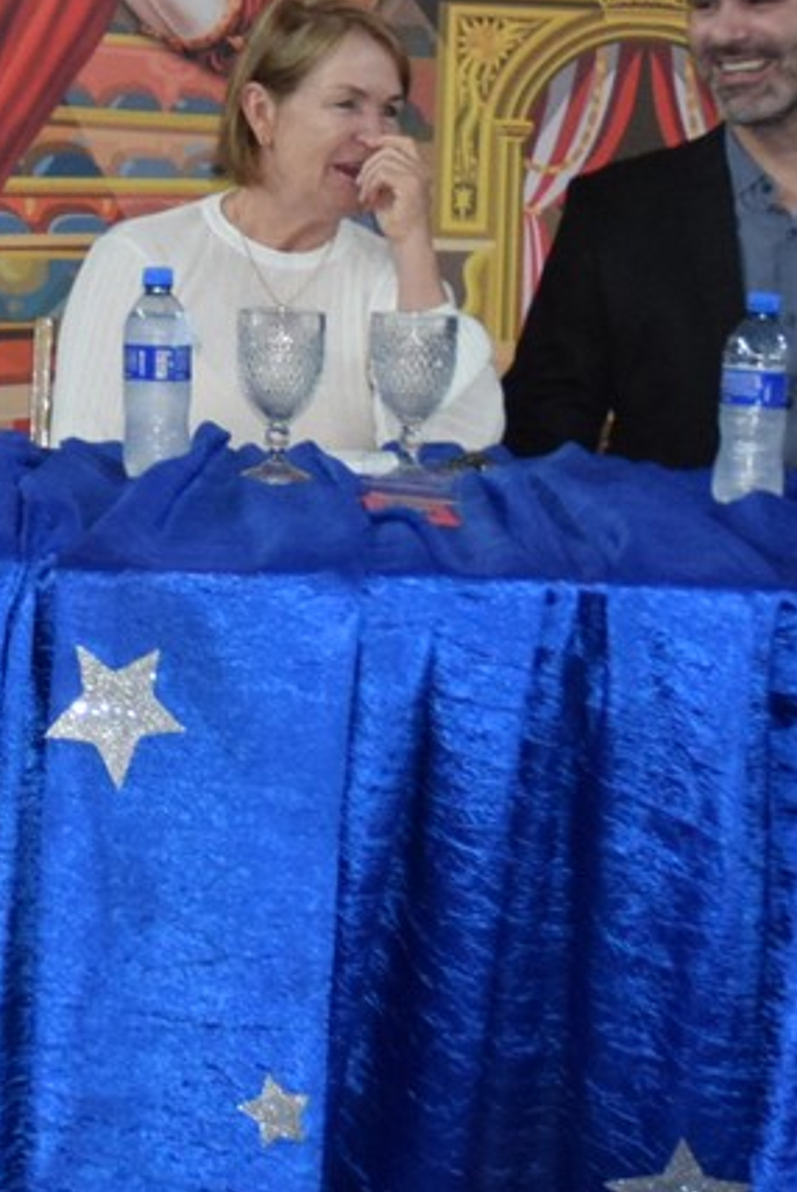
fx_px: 5006
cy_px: 125
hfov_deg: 8.8
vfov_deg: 13.5
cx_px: -525
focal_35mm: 151
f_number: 3.8
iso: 1600
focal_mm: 24
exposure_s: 1/60
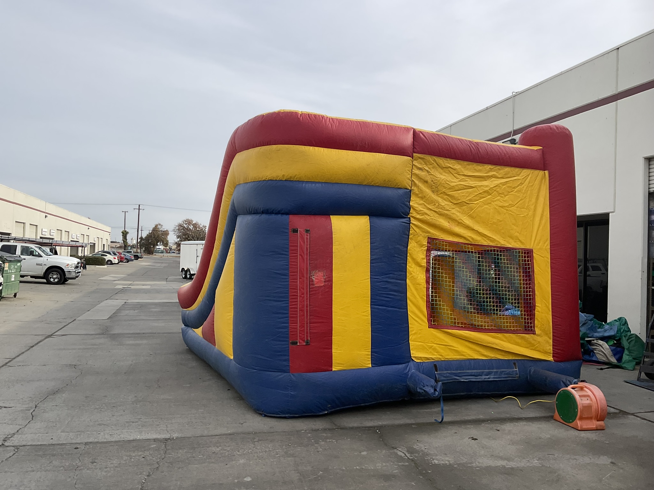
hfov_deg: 61.7
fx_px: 548
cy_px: 245
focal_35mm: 29
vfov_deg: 48.2
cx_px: 327
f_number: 1.8
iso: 16
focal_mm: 3
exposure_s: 1/1730
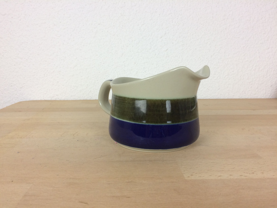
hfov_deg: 61.7
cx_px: 138
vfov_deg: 48.2
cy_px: 104
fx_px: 232
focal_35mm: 29
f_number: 2.2
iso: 64
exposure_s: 1/100
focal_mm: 4.15
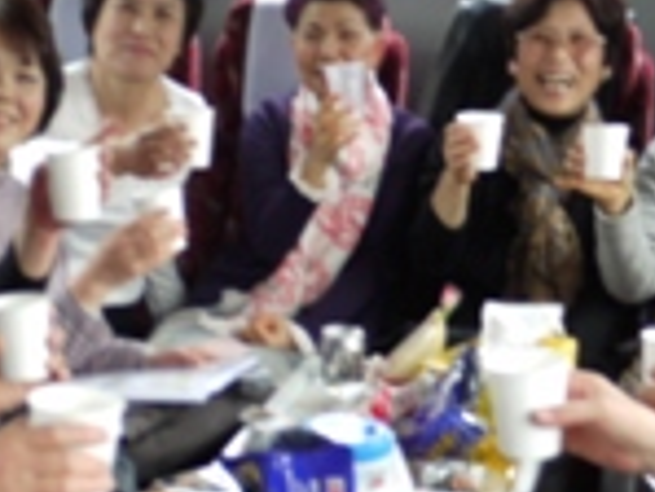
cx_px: 145
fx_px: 1818
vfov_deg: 15.3
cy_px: 400
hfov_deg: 20.2
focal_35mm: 96
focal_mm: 16
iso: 400
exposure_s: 1/15
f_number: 3.7
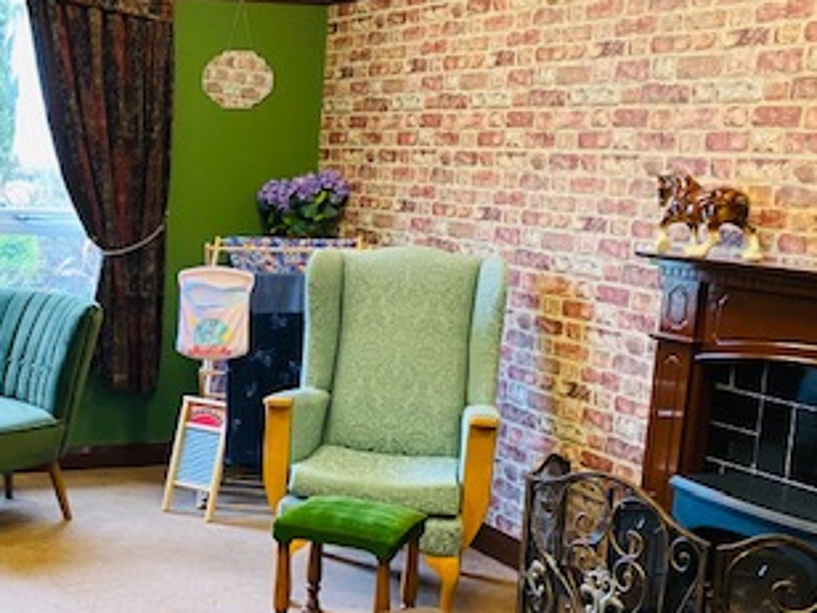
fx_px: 1274
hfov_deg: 33.6
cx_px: 77
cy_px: 387
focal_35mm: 54
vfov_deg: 26.9
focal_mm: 4.25
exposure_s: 1/50
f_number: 1.8
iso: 160
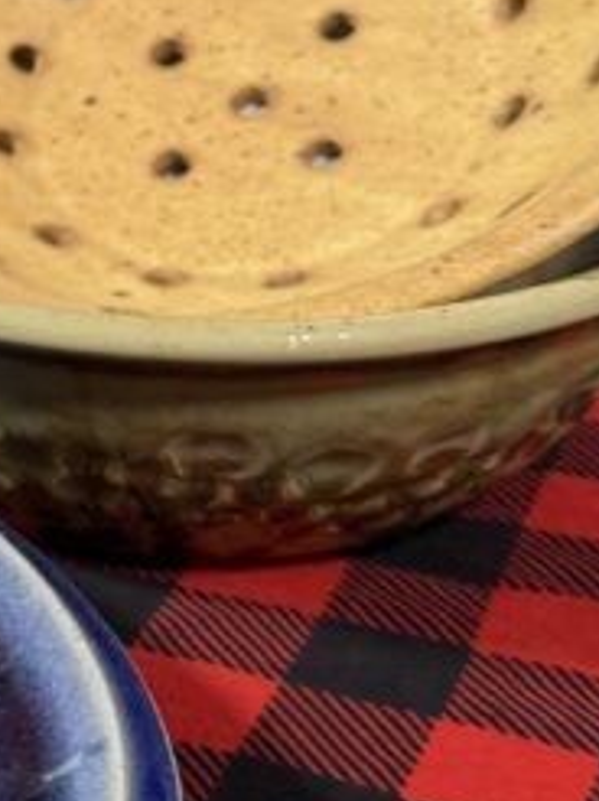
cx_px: -469
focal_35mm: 100
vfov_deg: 19.5
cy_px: 192
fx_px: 2311
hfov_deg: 13.3
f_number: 1.78
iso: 160
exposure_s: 1/120
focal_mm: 6.76
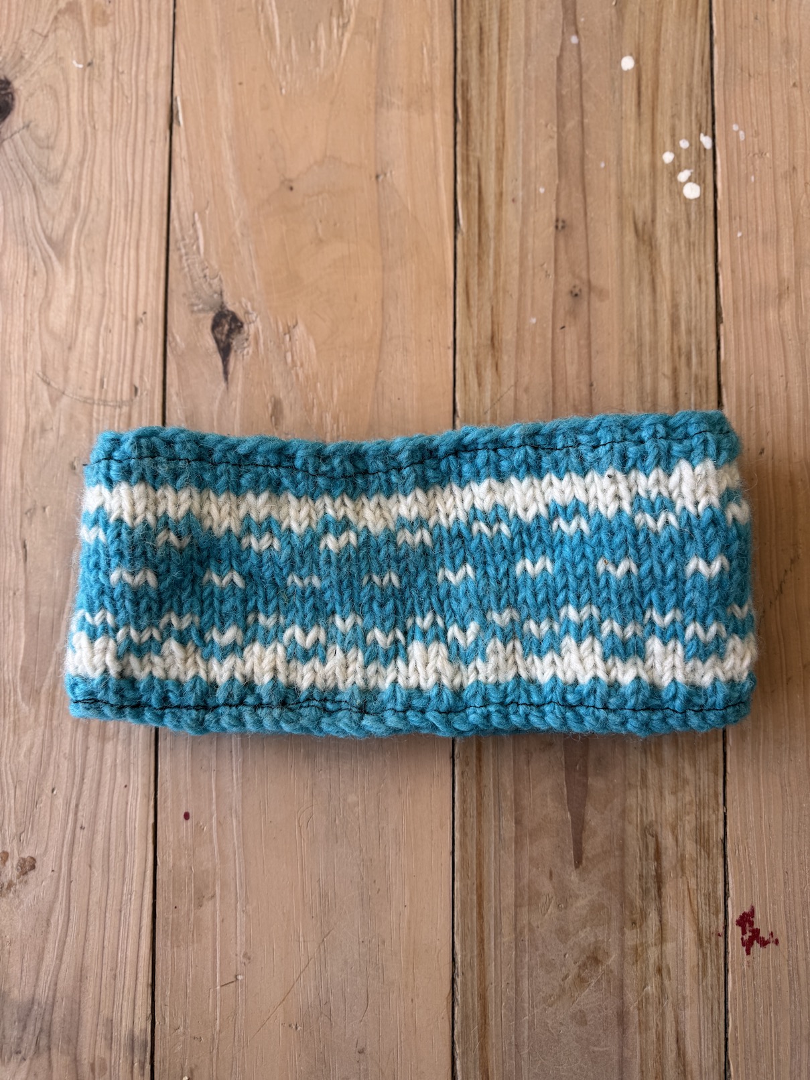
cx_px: 405
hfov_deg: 56.8
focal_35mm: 24
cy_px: 540
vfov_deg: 71.6
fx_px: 749
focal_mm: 6.76
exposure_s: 1/139
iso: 64
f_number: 1.78
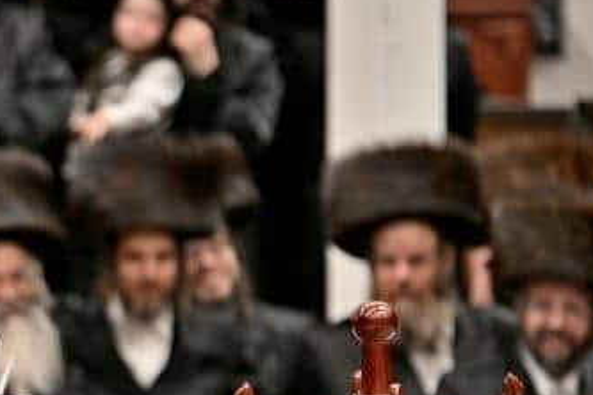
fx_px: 8861
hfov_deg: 3.8
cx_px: -68
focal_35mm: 538
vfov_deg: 2.6
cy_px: 455
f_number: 2.8
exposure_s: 1/320
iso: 320
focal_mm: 175
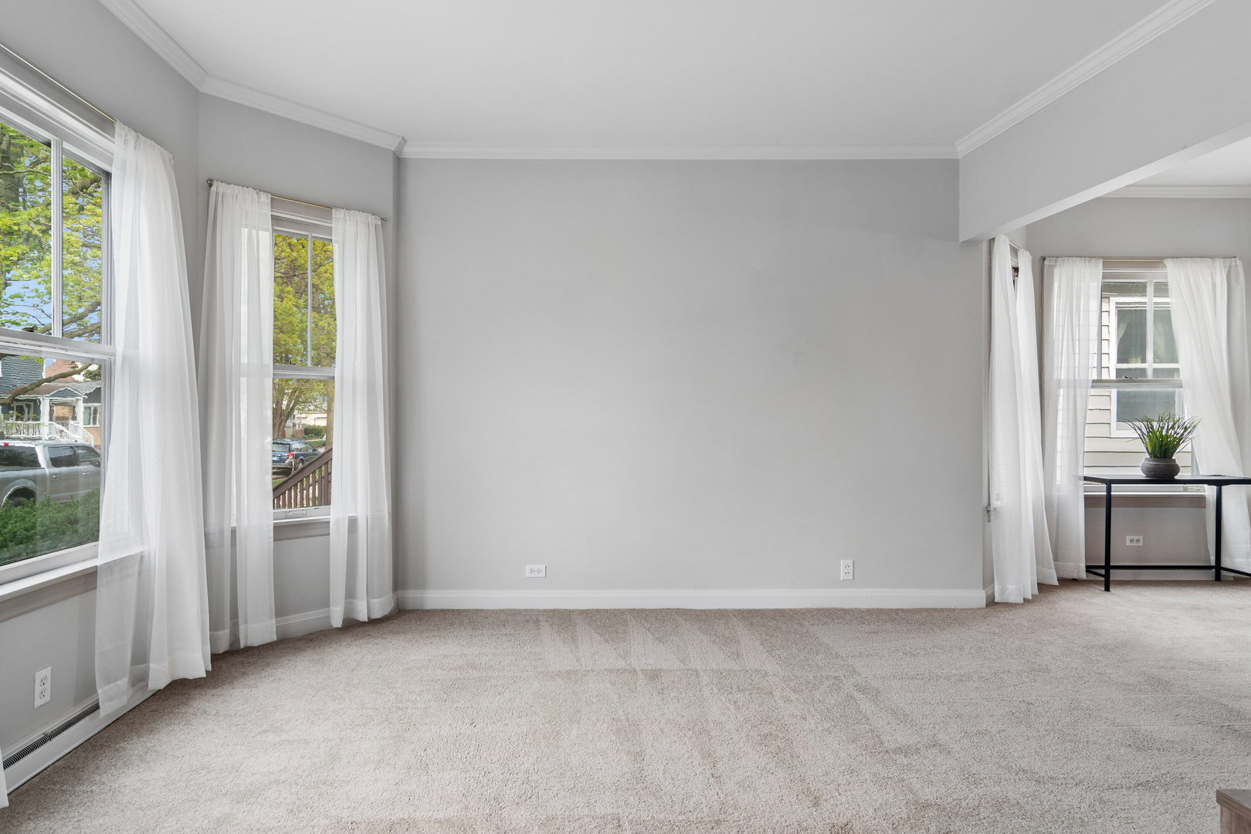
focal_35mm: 18
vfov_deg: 67.4
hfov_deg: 90.0
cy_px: 417
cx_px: 626
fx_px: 625
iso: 200
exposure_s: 1/15
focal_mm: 12
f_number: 8
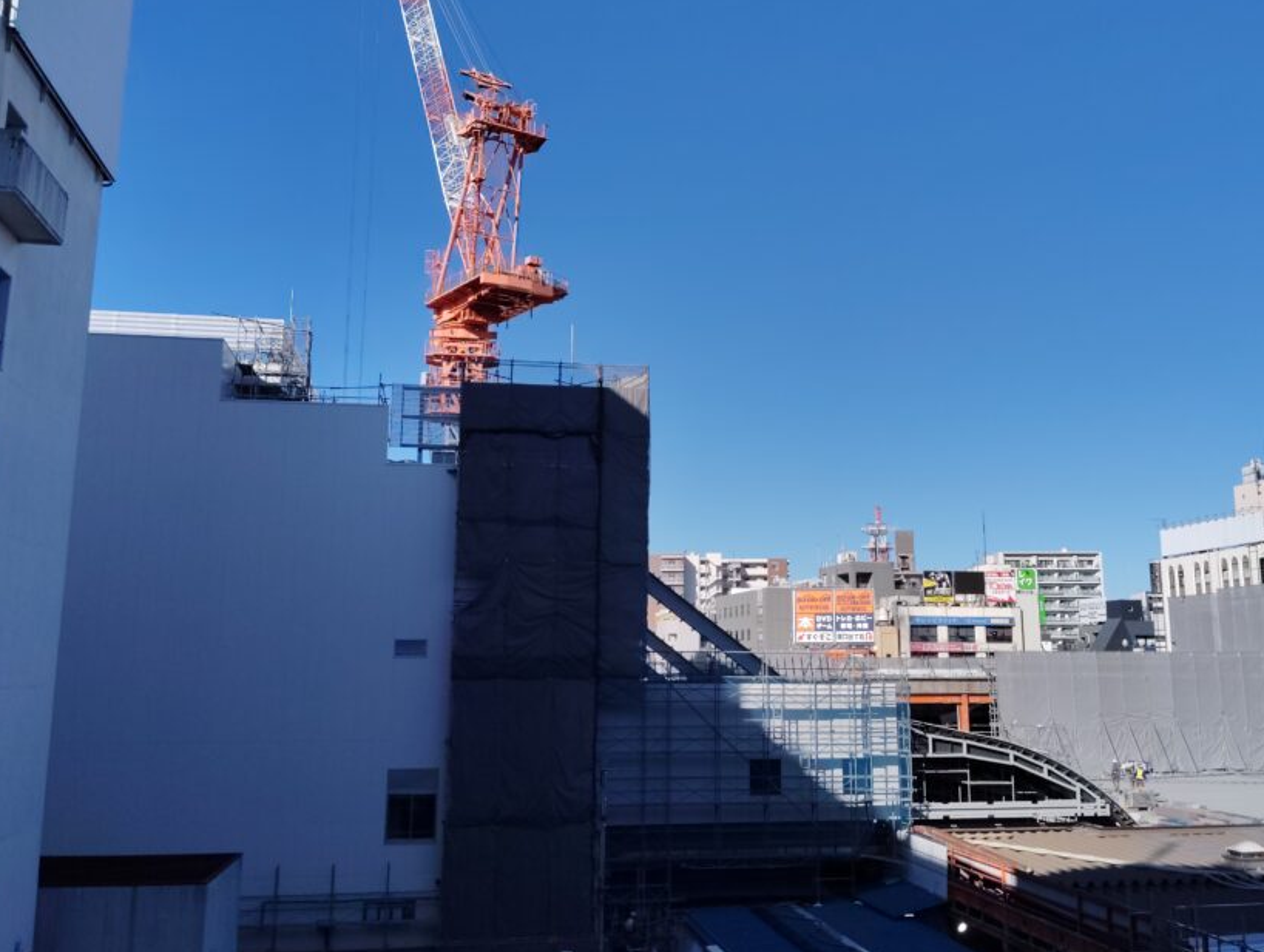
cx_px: 701
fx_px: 1280
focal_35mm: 35
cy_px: 416
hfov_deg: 52.4
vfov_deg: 40.7
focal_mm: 4.22
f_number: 1.8
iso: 50
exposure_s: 1/1208
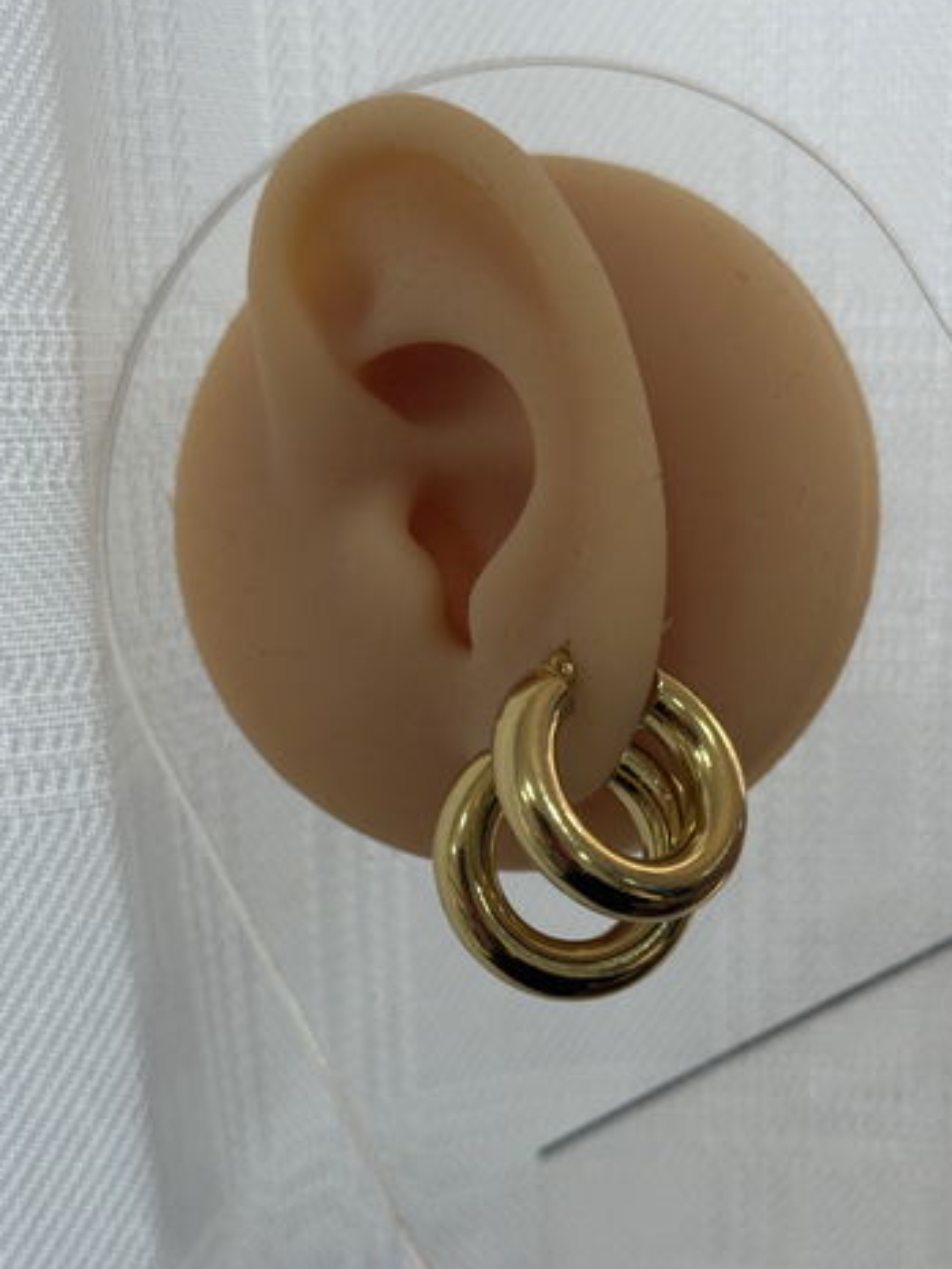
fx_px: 2016
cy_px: 711
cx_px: 439
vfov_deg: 34.9
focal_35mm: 55
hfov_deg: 26.6
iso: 80
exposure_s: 1/100
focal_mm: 6.76
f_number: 1.78
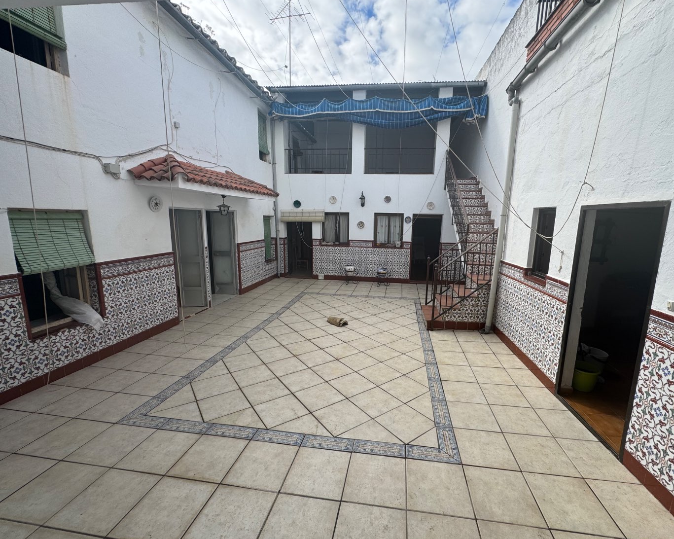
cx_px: 362
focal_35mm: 15
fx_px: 299
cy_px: 267
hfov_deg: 96.6
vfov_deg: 84.0
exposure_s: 1/910
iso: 40
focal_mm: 2.22
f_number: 2.2
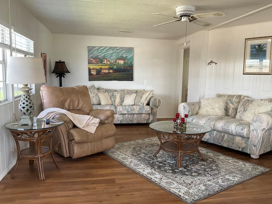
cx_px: 142
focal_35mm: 31
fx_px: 244
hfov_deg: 58.3
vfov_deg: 45.4
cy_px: 105
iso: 64
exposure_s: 1/122
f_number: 1.8
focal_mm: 3
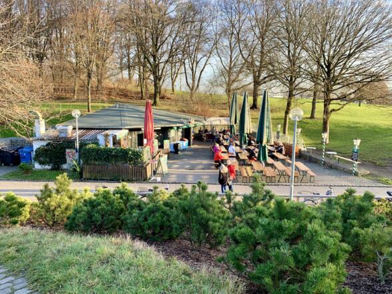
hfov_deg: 67.3
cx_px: 196
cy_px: 147
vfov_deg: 53.0
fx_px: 294
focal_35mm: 26
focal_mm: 4.25
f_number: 1.8
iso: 25
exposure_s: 1/122
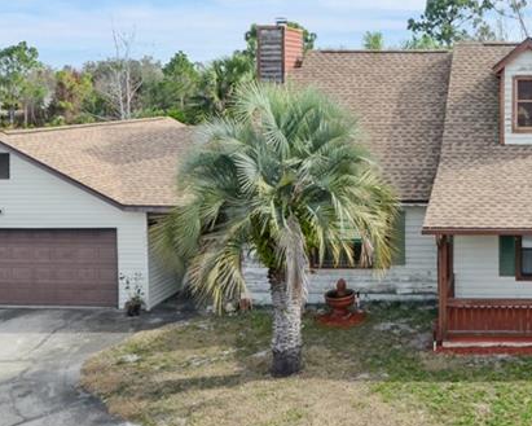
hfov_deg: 46.7
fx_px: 551
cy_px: 230
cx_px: 474
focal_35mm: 35
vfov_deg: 42.2
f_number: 8
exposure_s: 1/200
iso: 200
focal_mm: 10
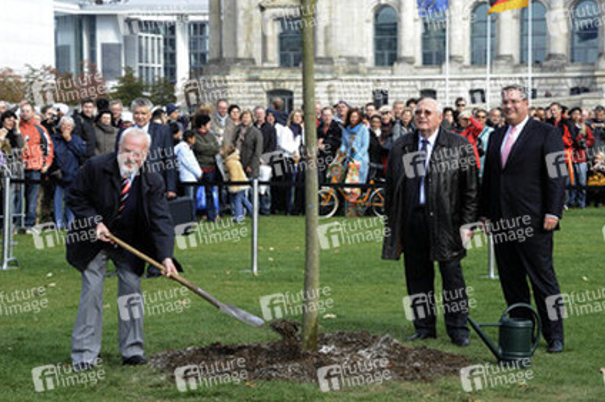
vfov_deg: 11.5
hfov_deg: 17.2
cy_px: 197
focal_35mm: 119
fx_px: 1998
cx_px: 316
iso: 400
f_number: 10
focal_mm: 112
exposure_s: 1/200
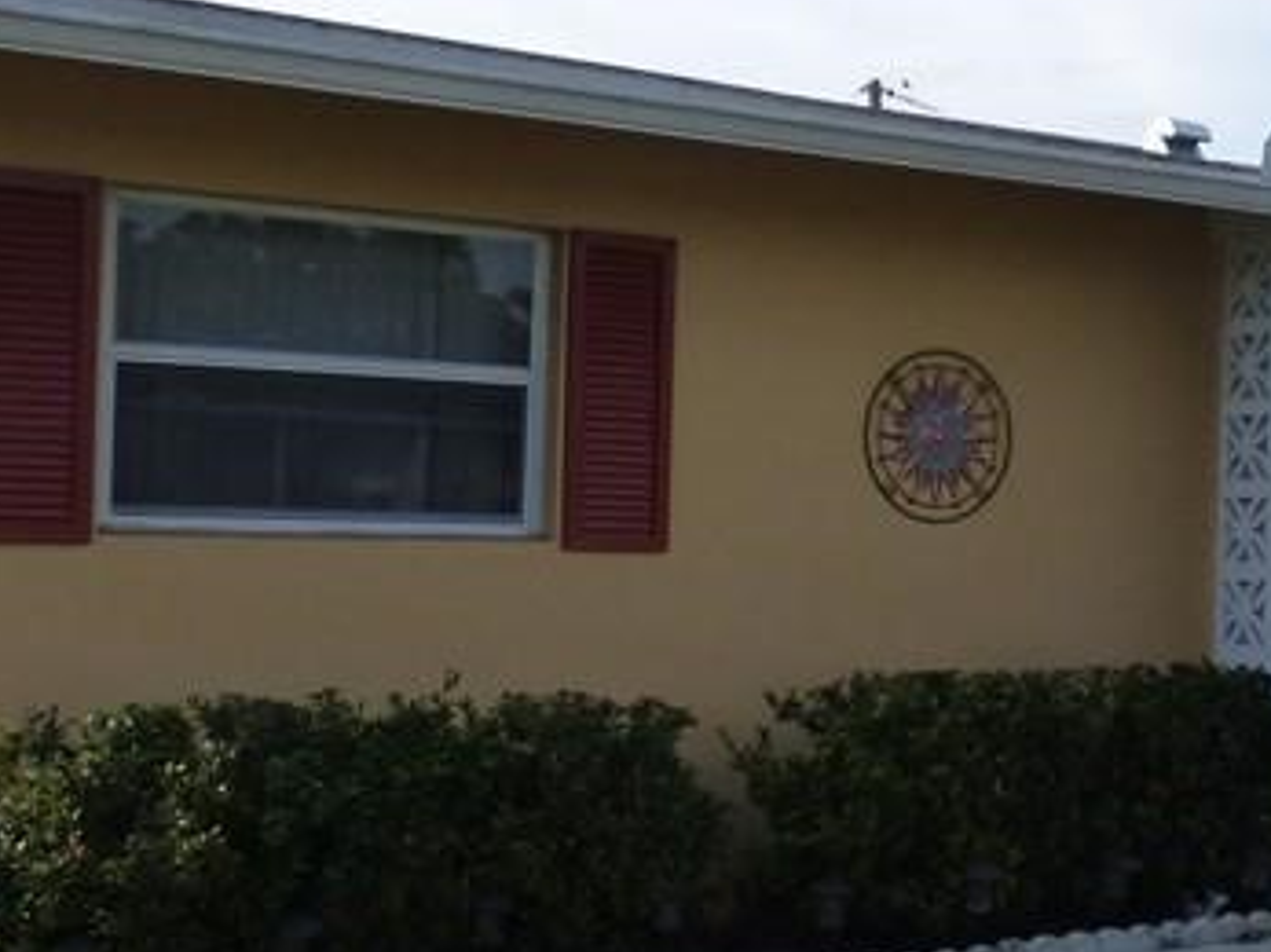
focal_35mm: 59
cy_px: 469
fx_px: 2166
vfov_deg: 24.8
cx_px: 1143
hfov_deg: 31.2
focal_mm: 3.58
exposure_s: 1/1300
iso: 160
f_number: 2.8
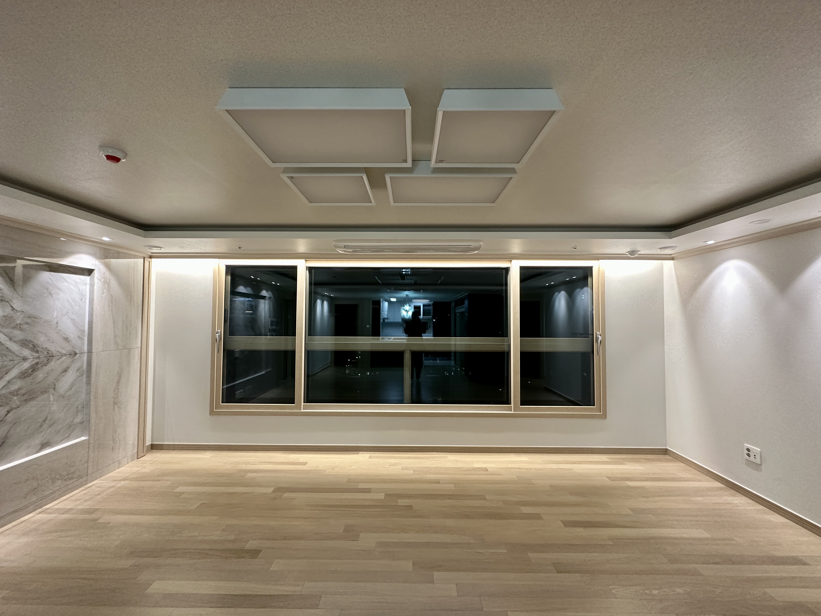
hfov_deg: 102.1
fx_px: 332
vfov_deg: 85.7
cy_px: 308
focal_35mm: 14
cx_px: 410
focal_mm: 2.22
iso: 250
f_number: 2.2
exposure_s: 1/60
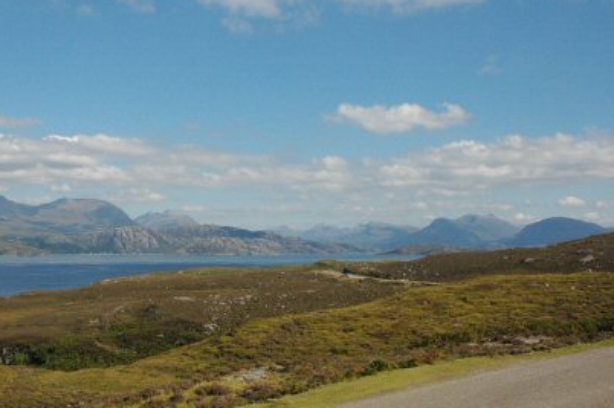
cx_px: 252
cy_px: 244
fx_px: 794
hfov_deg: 42.1
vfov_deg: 28.7
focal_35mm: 47
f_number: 13
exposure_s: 1/1000
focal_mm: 25
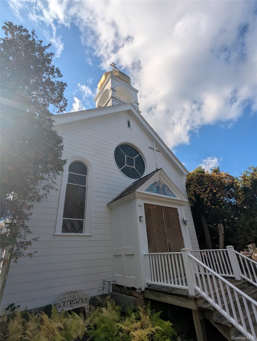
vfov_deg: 94.4
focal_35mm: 16
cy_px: 170
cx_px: 128
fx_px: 158
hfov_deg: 78.3
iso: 50
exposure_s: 1/2381
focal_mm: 2.35
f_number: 2.2
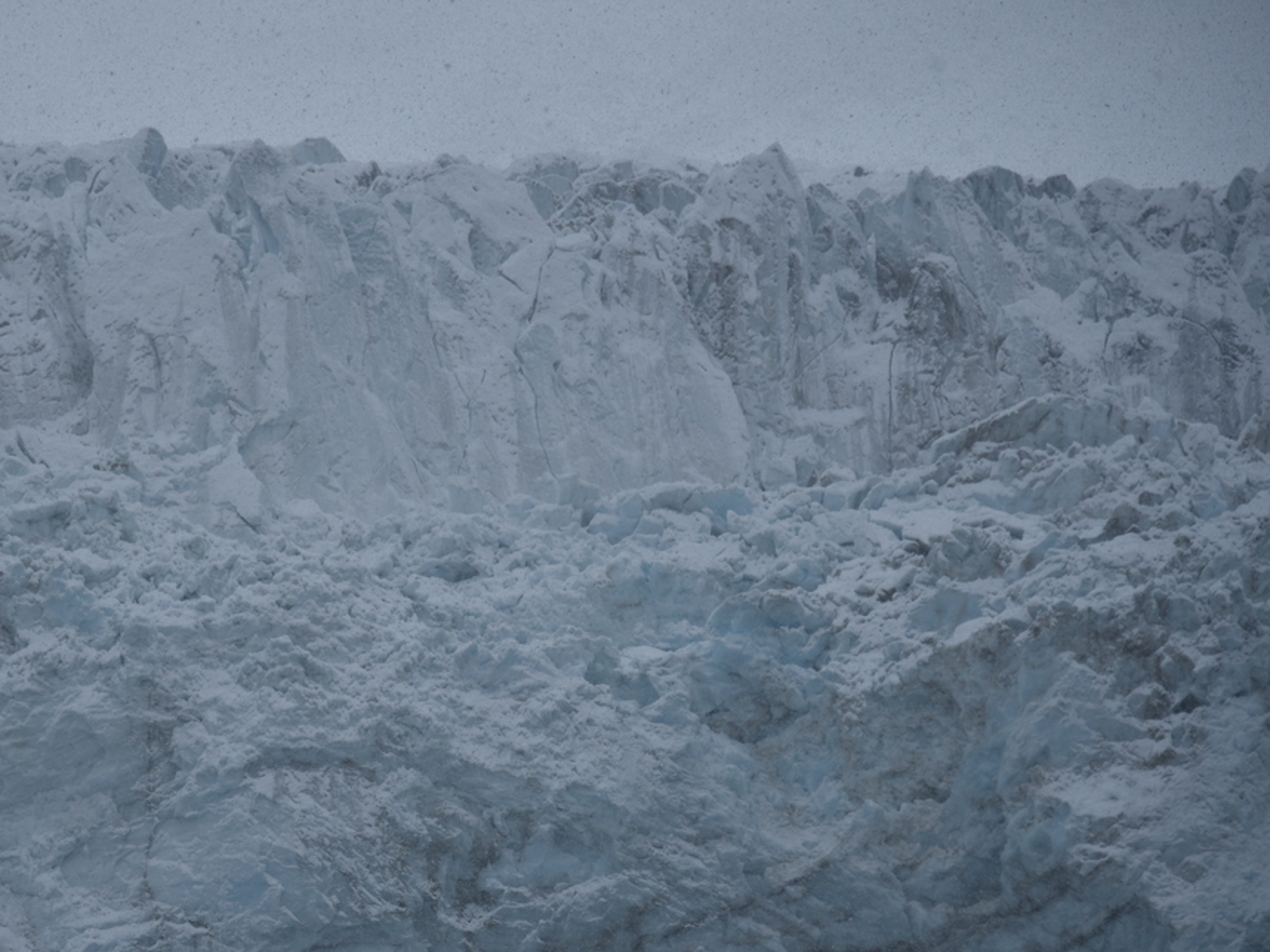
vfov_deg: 6.1
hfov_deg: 8.1
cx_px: 360
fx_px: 8949
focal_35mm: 244
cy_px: 628
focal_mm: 170
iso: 125
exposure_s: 1/400
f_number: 5.6
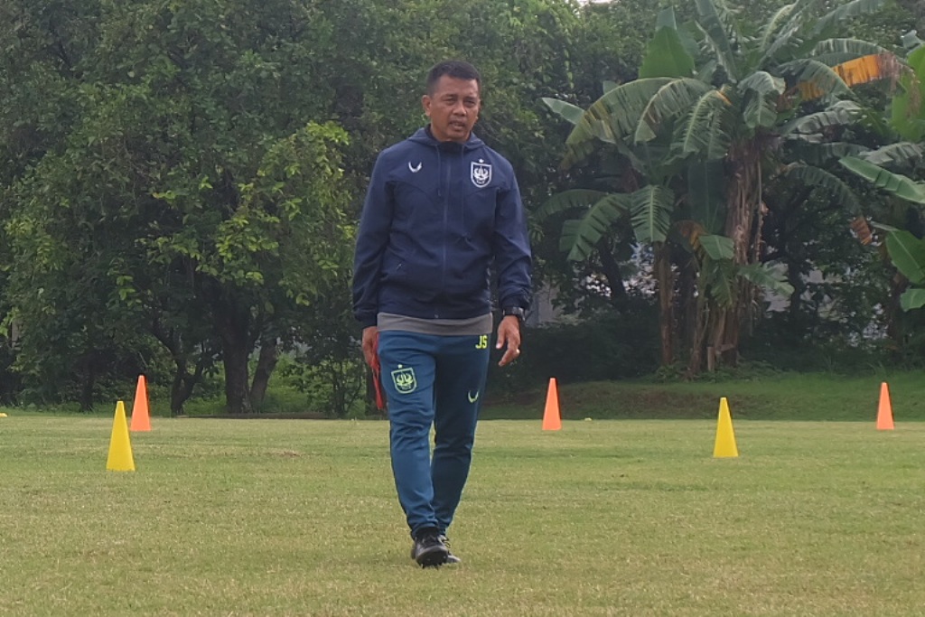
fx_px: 1927
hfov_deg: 27.0
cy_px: 308
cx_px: 462
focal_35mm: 75
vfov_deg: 18.2
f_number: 5.6
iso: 320
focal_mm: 50
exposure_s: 1/500
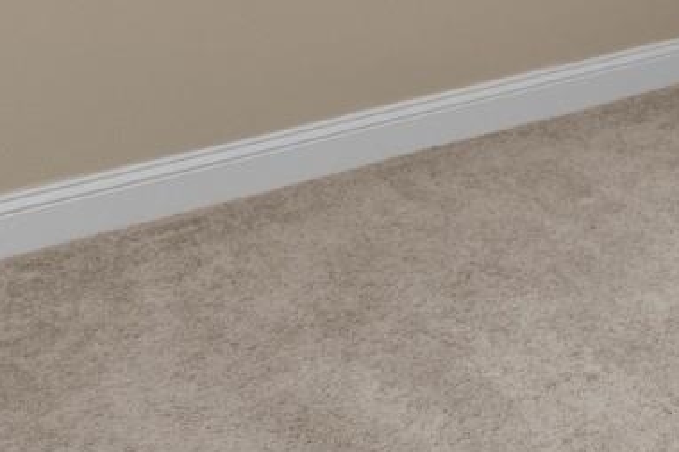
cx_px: 745
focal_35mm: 64
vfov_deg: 17.3
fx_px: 1207
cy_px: -364
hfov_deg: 28.6
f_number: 4.5
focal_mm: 10
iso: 100
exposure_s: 1.6
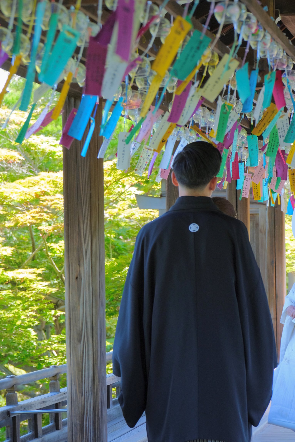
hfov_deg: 9.8
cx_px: 160
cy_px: 242
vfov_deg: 14.7
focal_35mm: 140
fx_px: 1721
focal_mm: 70
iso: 800
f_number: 4.5
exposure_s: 1/240
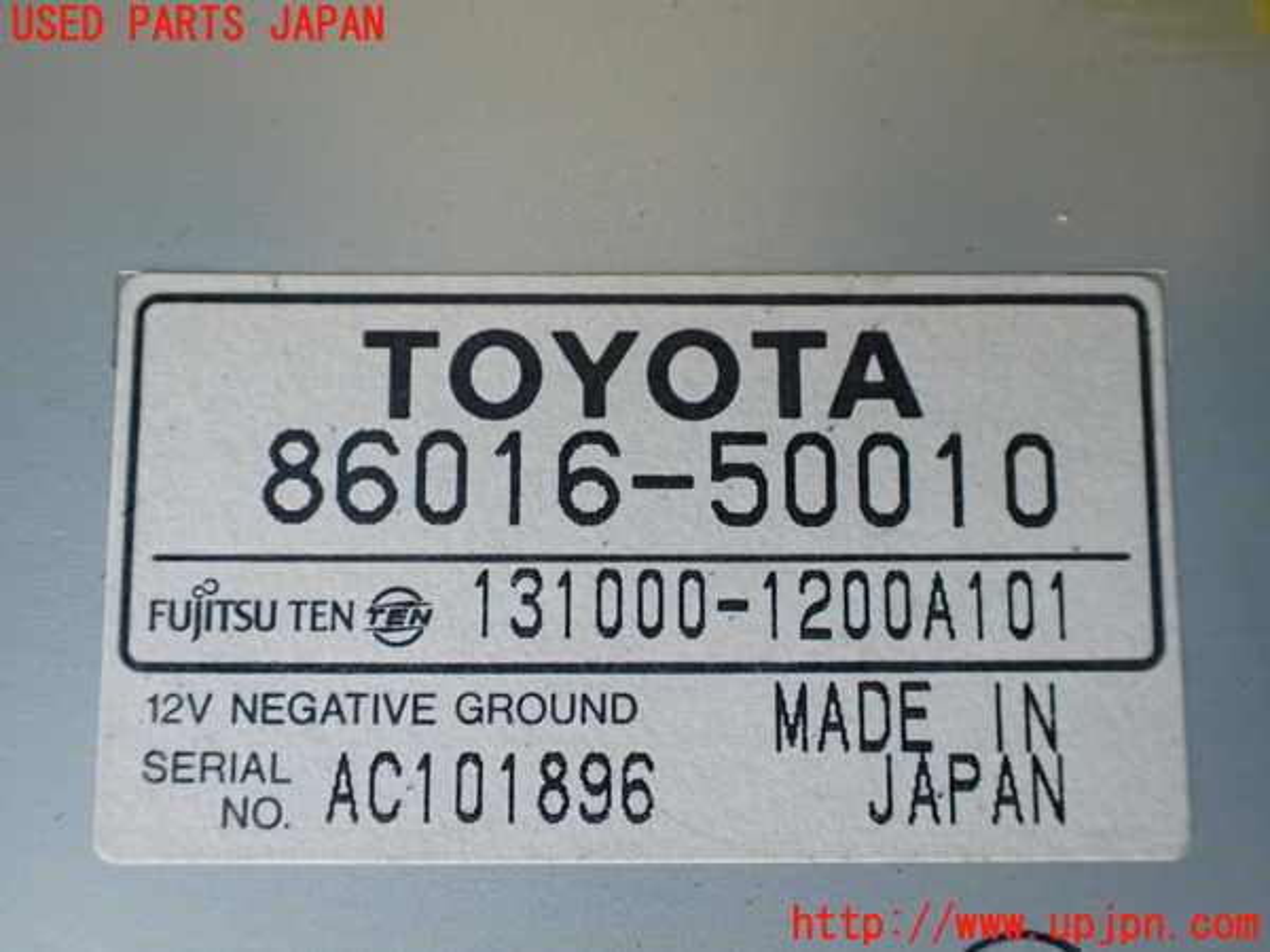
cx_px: 635
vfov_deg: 46.8
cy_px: 476
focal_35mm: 30
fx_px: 1101
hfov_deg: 60.0
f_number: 2.3
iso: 320
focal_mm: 5.4
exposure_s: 1/125
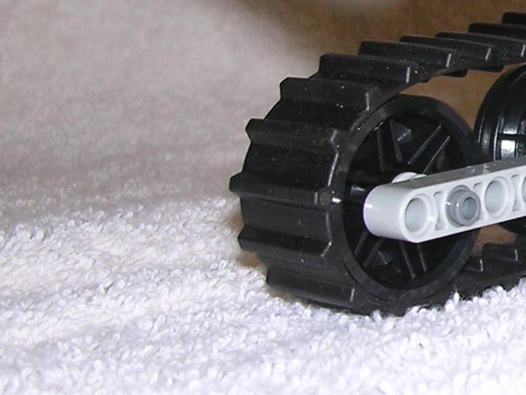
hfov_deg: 16.5
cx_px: 739
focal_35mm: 111
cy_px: 88
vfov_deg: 13.3
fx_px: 1687
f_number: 2.8
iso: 100
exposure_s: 1/60.1
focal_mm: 5.8
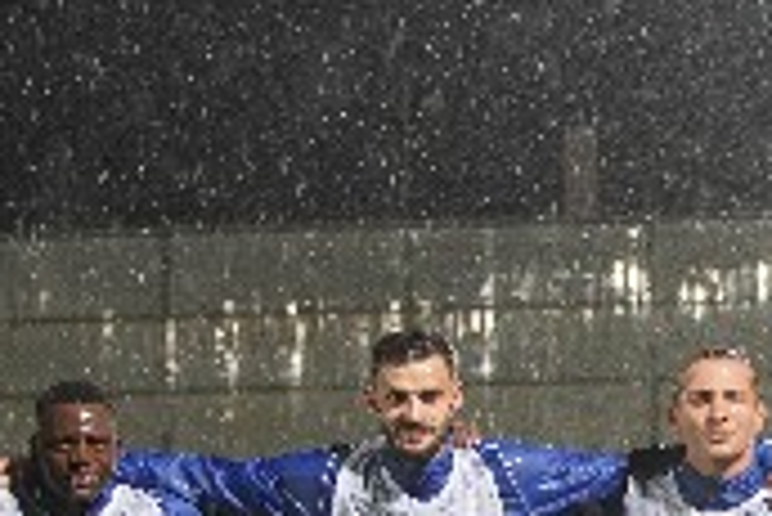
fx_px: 5859
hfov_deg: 7.5
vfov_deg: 5.0
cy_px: 527
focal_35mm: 273
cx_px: 844
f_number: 3.5
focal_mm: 70
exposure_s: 1/500
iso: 5000
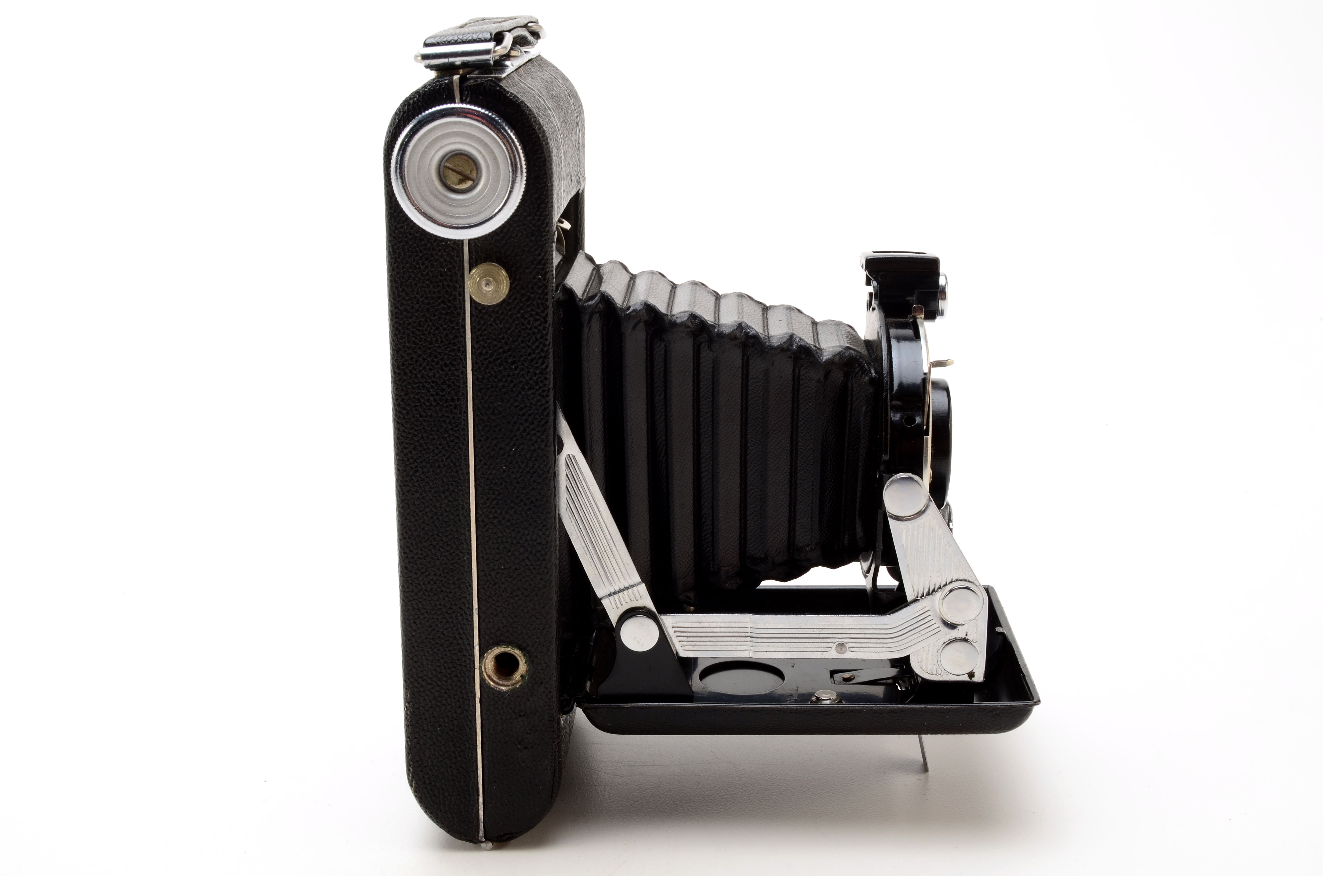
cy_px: 438
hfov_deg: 39.0
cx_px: 662
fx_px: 1870
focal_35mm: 51
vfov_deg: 26.4
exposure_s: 1/160
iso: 100
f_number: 18
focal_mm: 34
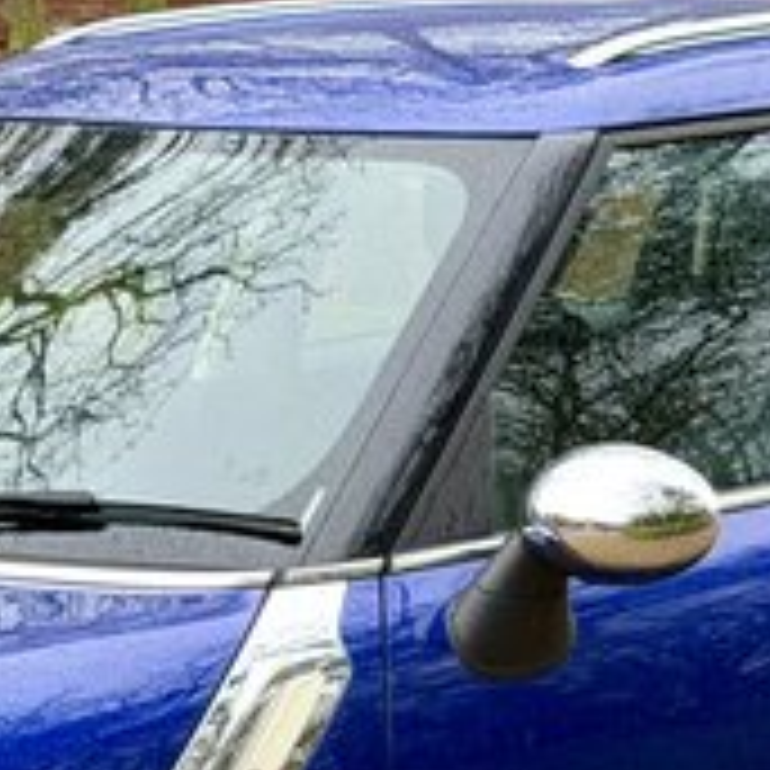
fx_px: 5008
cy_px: 1004
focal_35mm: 199
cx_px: 423
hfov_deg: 8.8
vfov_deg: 8.7
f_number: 1.78
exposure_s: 1/134
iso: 100
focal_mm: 6.76
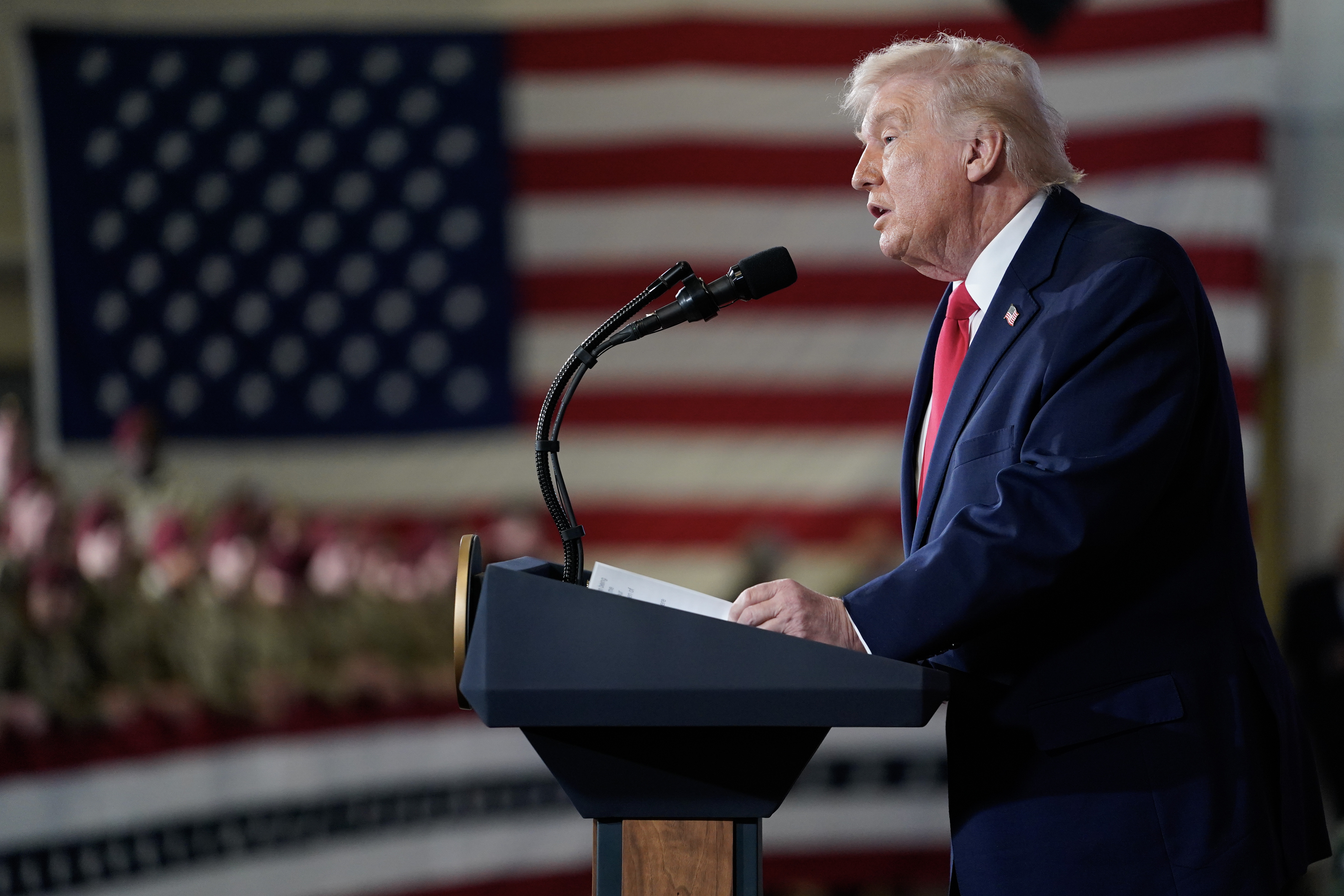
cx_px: 675
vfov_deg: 6.8
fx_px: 7503
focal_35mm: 201
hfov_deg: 10.2
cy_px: 442
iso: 2500
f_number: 2.8
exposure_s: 1/640
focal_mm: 198
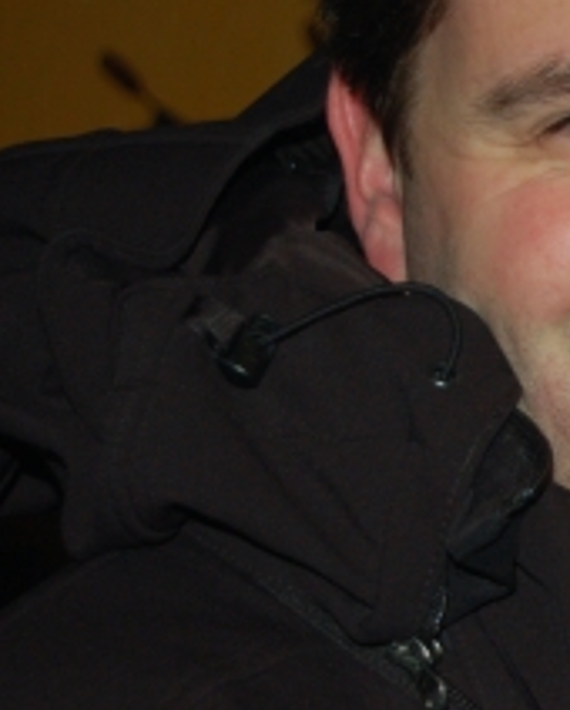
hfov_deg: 6.9
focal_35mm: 219
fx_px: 4618
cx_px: 976
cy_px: 382
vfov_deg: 8.8
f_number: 5.6
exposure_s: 1/60
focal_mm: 55
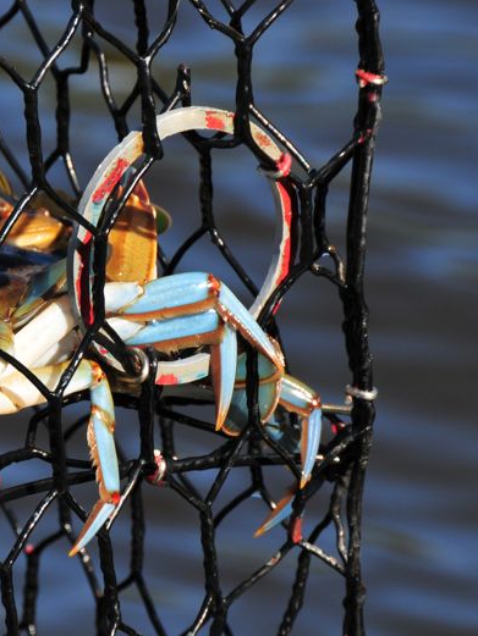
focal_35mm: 481
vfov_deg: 4.1
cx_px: 37
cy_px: 367
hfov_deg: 3.1
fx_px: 8852
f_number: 9
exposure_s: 1/320
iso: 200
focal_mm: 170
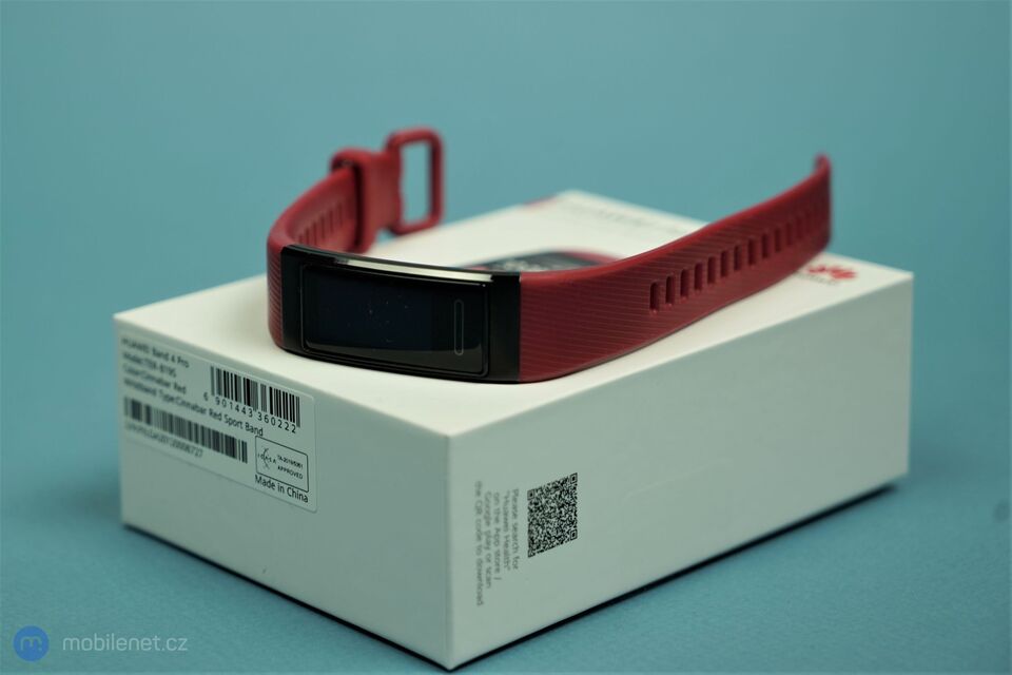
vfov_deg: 19.5
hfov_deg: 28.8
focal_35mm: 70
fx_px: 1968
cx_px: 506
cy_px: 338
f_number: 5
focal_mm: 70
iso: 250
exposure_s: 1/125
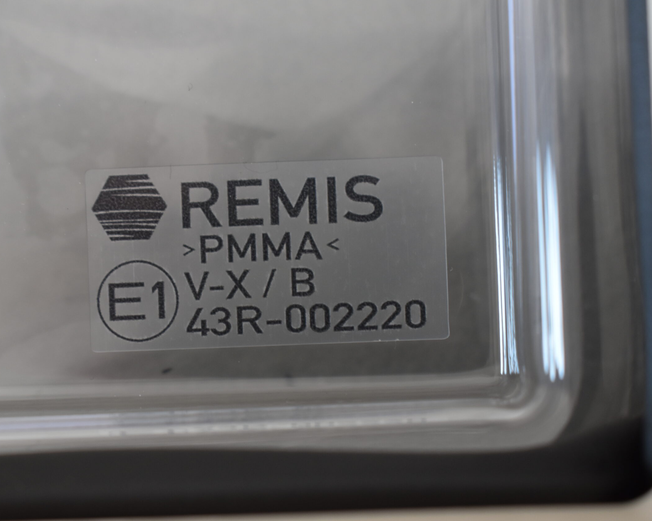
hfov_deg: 23.3
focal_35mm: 82
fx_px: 1582
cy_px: 262
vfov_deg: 18.7
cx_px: 273
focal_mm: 48
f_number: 5.6
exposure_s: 1/60
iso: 720
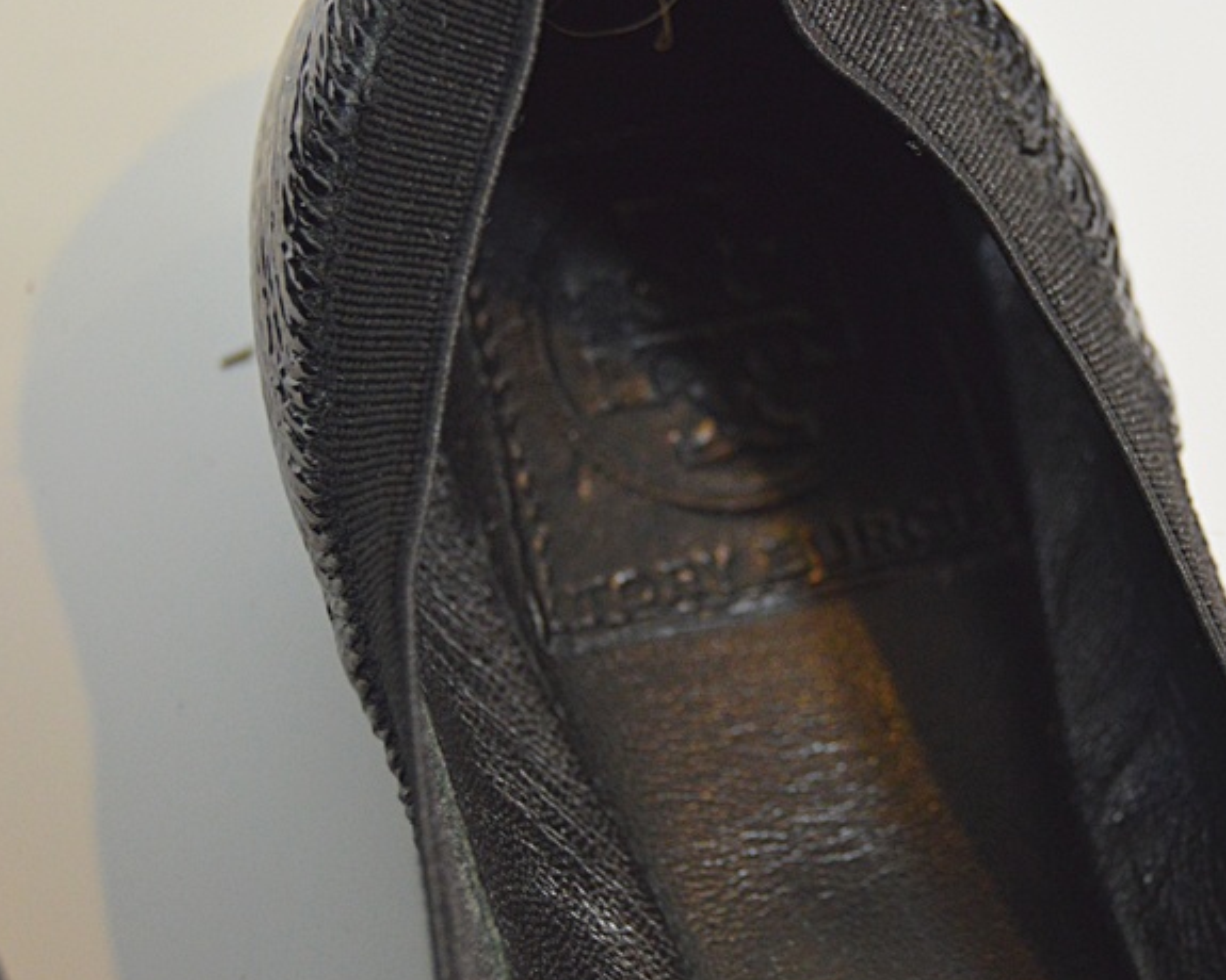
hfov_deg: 20.5
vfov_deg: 16.5
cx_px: 878
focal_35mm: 93
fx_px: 3374
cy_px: 353
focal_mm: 38
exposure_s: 1/60
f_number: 4.8
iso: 1600
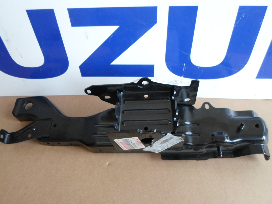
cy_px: 102
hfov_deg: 69.4
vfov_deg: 54.9
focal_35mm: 25
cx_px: 136
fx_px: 196
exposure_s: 1/45
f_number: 2.5
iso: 80
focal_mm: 4.5
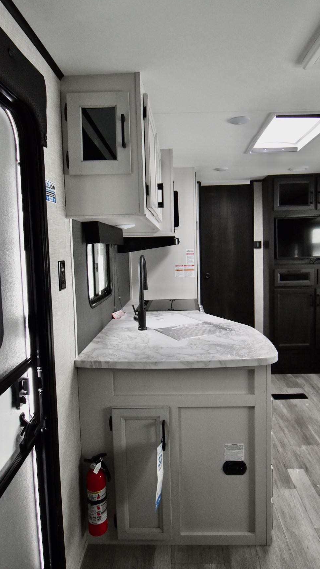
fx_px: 347
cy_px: 272
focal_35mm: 23
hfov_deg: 49.5
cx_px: 171
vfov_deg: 78.7
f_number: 5
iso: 2800
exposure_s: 1/60
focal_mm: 14
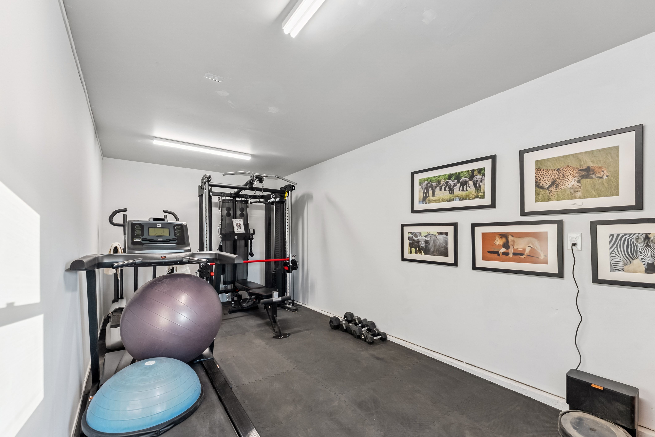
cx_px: 328
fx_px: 255
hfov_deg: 104.2
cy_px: 218
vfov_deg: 81.3
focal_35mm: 14
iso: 800
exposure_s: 1/50
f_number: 7.1
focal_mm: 14
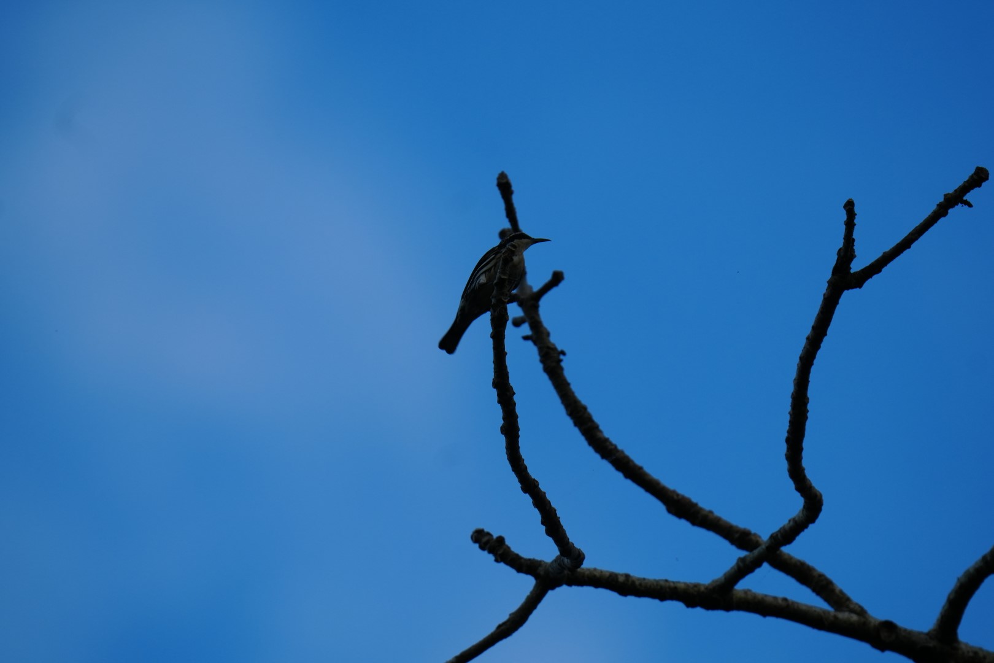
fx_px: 20086
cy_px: 332
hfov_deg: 2.8
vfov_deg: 1.9
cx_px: 497
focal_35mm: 728
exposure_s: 1/500
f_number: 6.3
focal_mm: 485
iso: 250
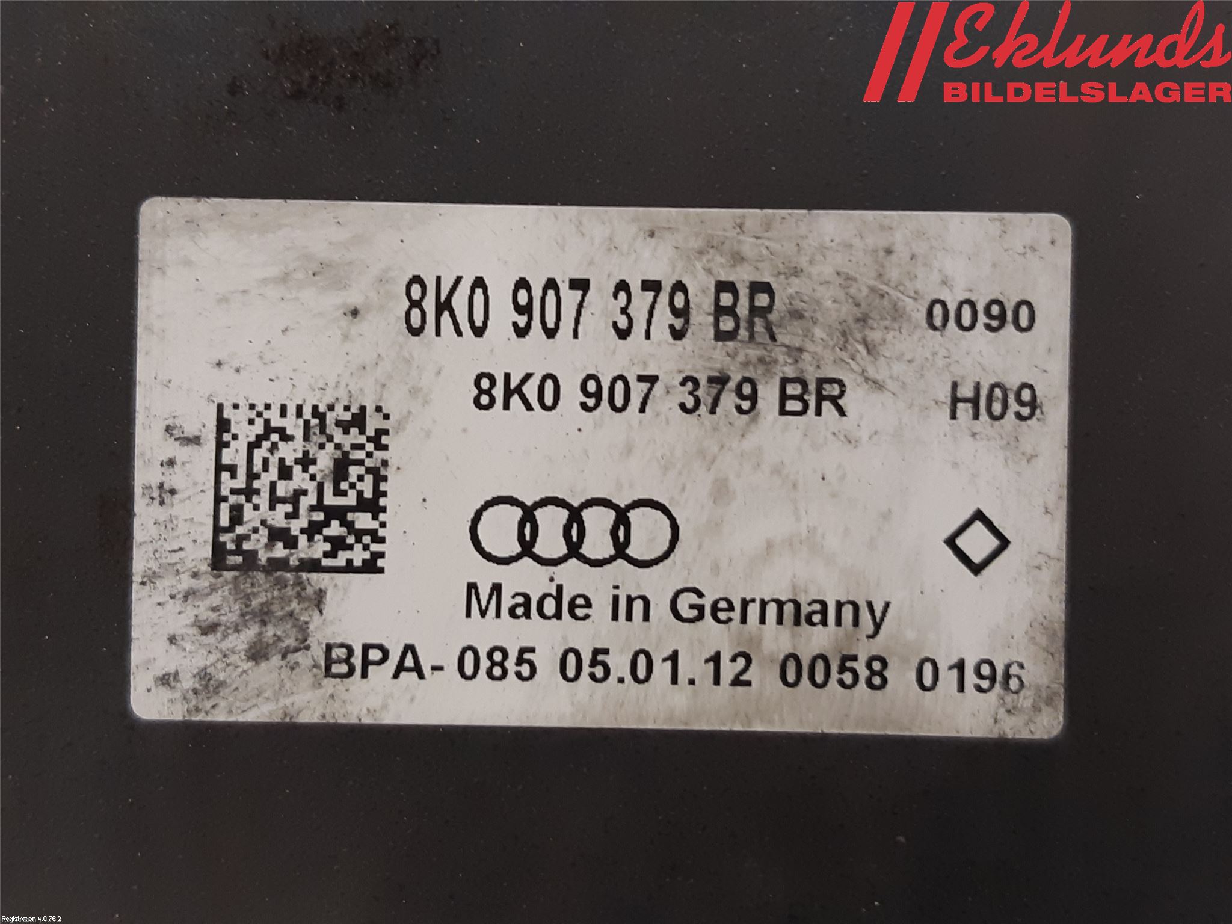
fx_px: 925
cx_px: 616
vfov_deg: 53.1
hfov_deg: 67.3
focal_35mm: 26
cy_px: 462
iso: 125
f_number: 1.7
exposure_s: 1/50
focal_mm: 3.93
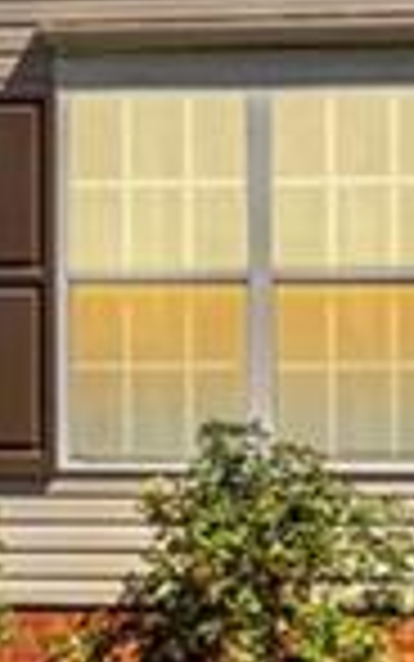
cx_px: -796
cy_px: 408
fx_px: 3571
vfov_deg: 10.6
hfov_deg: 6.2
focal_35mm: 198
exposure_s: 1/500
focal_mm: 10.26
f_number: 6.3
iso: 100
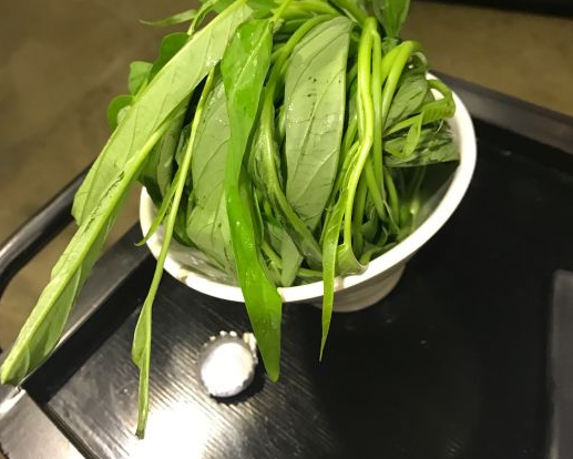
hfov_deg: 49.1
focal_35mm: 37
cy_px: 178
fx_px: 628
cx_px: 284
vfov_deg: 39.9
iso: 80
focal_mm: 3.99
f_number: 1.8
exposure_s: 1/17
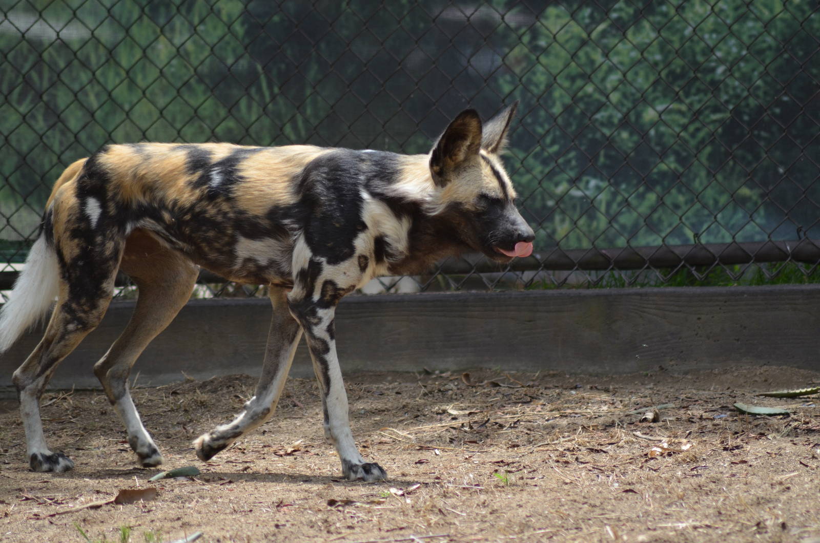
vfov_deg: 3.0
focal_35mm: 450
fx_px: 10230
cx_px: 410
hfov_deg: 4.6
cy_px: 272
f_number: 5.6
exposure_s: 1/1000
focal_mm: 300
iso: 560
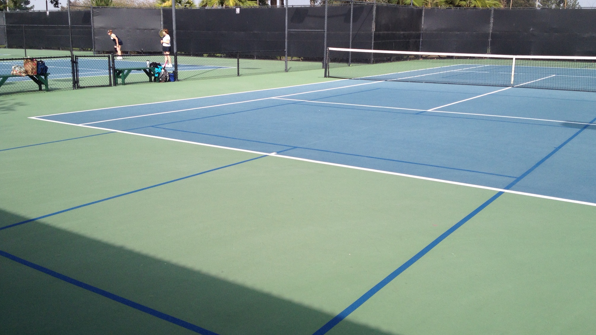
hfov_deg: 51.6
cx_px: 294
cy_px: 160
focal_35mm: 39
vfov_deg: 30.4
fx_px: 616
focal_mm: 4.28
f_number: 2.4
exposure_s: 1/1577
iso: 50
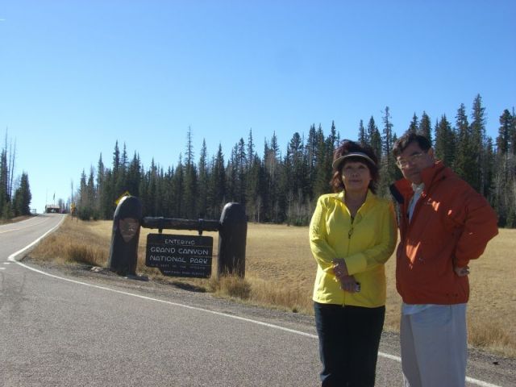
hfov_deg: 34.9
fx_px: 820
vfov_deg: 26.6
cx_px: 258
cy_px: 194
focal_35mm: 55
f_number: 5.2
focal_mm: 9
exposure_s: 1/320
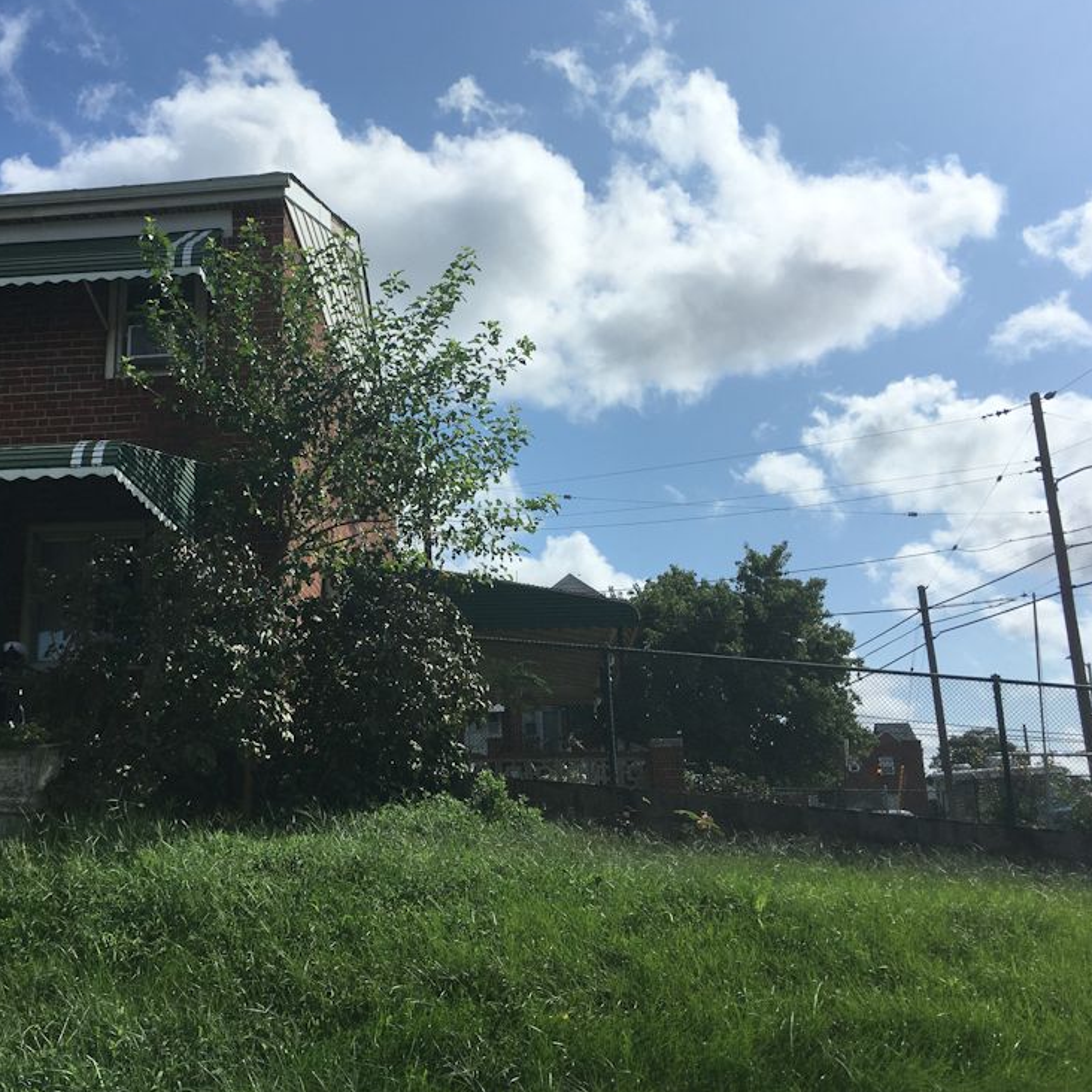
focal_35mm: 35
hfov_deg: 46.5
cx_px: 361
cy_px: 543
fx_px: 1249
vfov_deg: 47.2
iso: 25
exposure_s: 1/4049
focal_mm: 4.15
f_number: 2.2
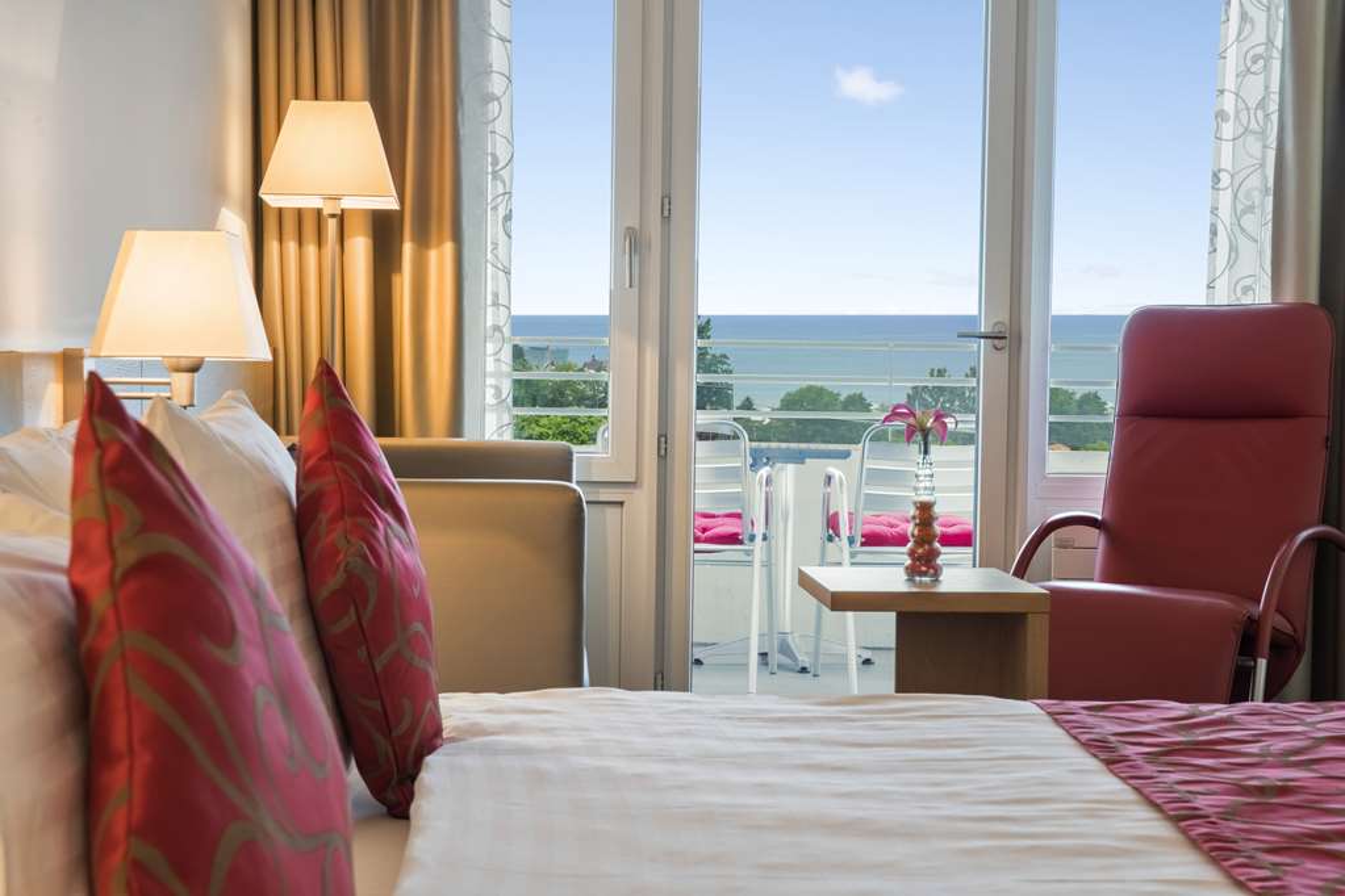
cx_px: 672
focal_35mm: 70
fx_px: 2615
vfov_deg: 19.5
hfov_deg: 28.8
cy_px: 448
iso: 400
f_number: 14
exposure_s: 1/400
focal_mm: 70
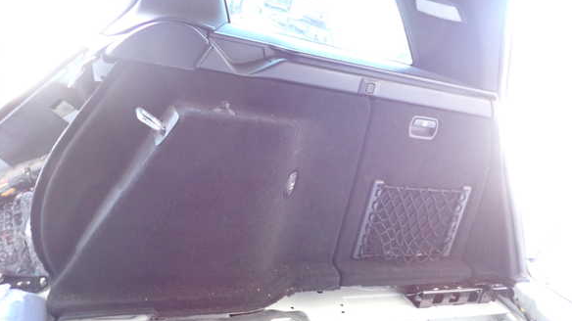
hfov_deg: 67.9
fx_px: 425
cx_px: 291
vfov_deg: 41.3
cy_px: 137
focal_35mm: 28
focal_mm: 4.5
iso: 640
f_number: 2
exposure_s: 1/30
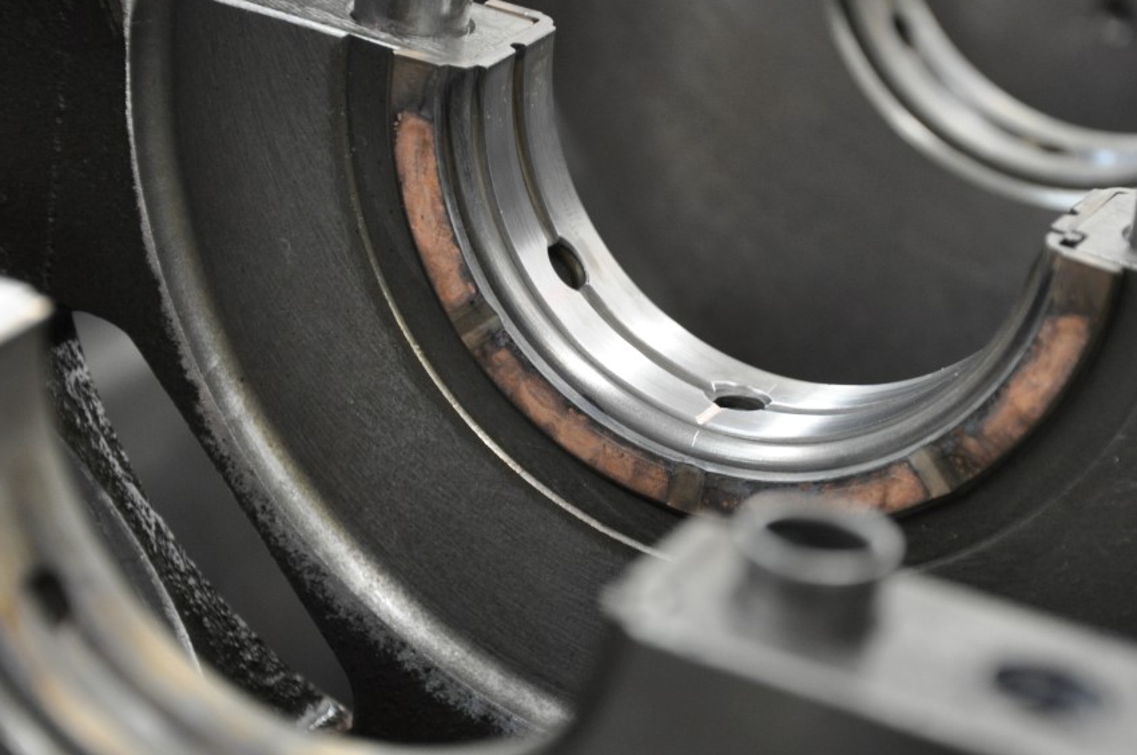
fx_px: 4668
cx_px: 740
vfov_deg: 9.2
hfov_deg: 13.9
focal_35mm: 148
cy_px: 348
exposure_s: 1/30
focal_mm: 70
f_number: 5.3
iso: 800
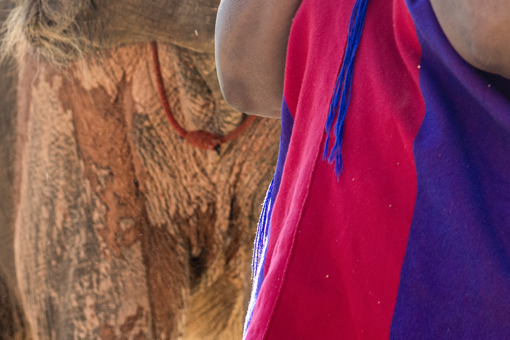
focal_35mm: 134
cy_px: -144
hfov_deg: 14.8
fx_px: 1898
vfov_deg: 10.0
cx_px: 608
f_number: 4
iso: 200
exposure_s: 1/250
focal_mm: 35
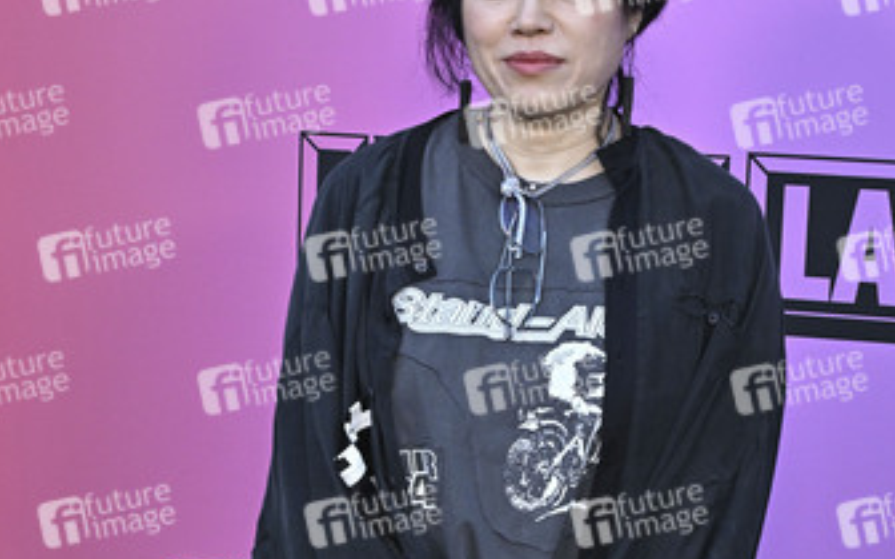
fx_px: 1732
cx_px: 569
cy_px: 184
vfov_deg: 18.3
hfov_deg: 28.8
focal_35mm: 71
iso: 1000
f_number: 6.3
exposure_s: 1/320
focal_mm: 52
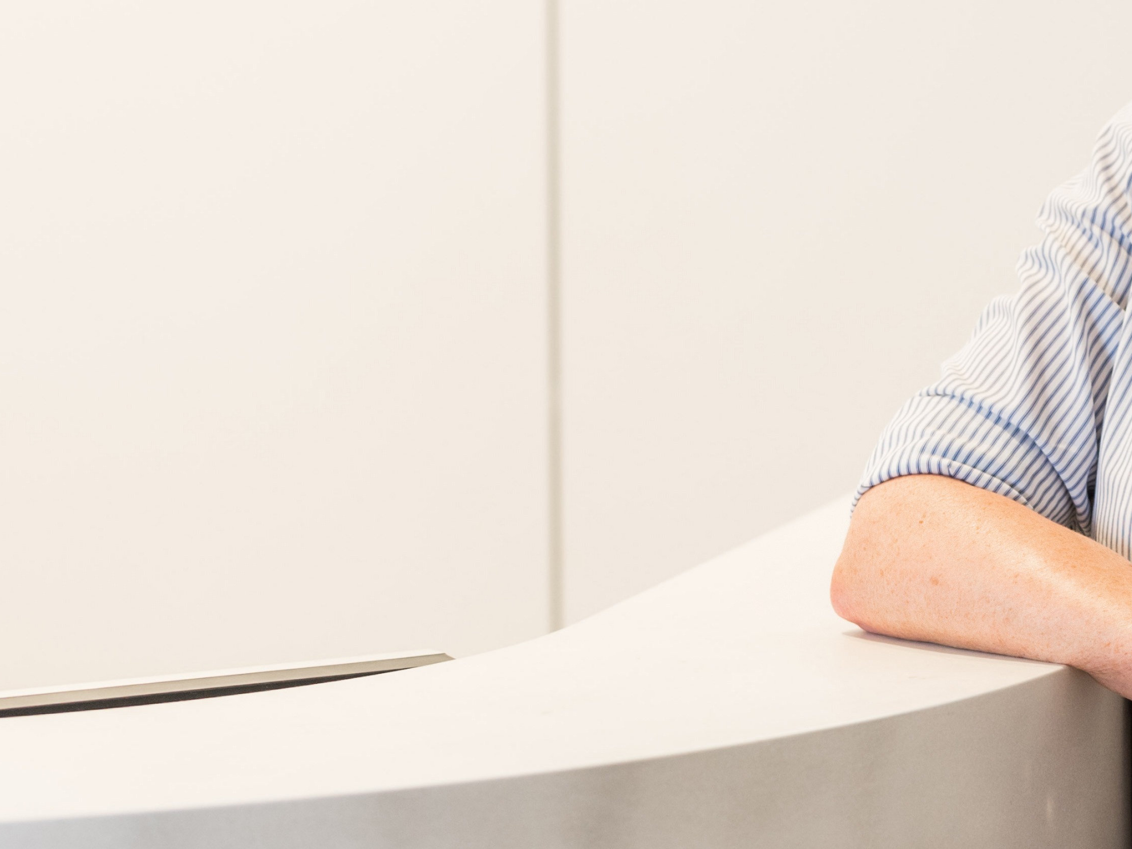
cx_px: 1225
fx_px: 7227
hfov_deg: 8.9
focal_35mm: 221
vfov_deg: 6.7
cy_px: 354
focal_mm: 85
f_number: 2.8
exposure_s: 1/125
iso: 800
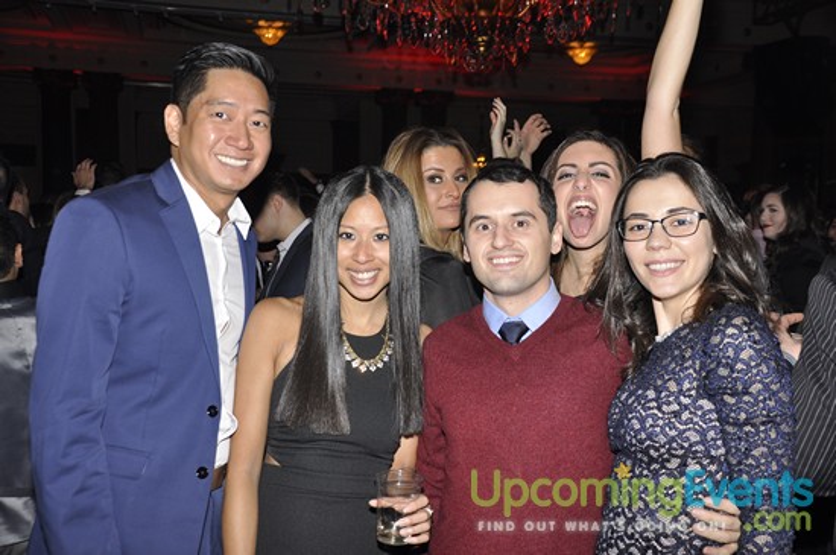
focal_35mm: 39
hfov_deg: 49.6
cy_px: 278
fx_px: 904
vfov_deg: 34.1
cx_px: 418
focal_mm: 26
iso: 400
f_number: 5
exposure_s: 1/60
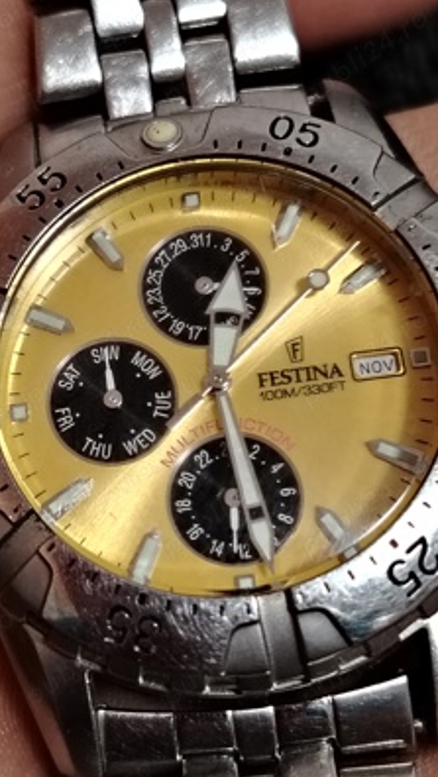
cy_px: 390
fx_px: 1362
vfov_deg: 31.9
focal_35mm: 66
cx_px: 157
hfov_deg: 18.2
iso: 744
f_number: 1.75
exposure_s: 1/33.3
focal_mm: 5.25
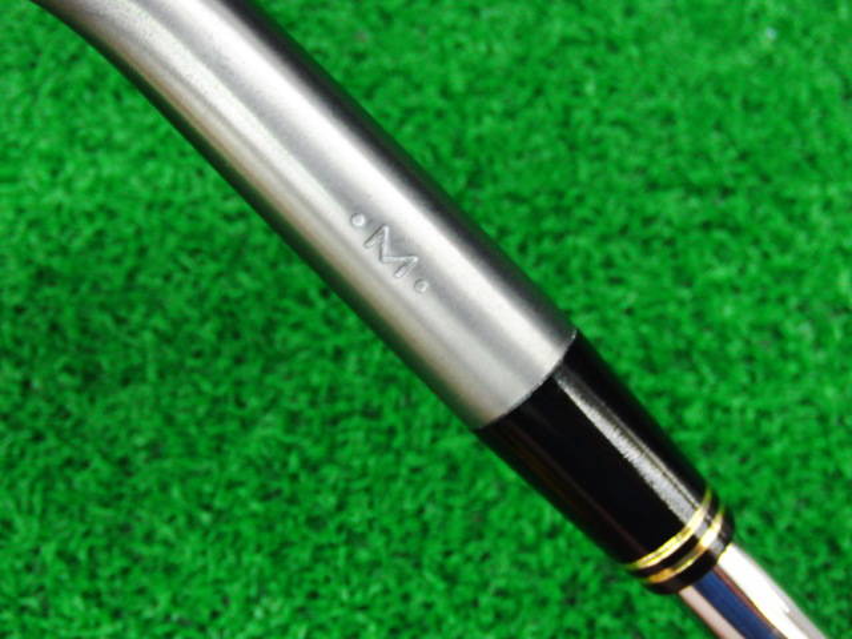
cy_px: 320
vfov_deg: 33.6
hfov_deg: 43.9
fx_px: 1058
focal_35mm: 43
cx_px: 426
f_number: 3.7
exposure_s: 1/30
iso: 400
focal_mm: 7.54
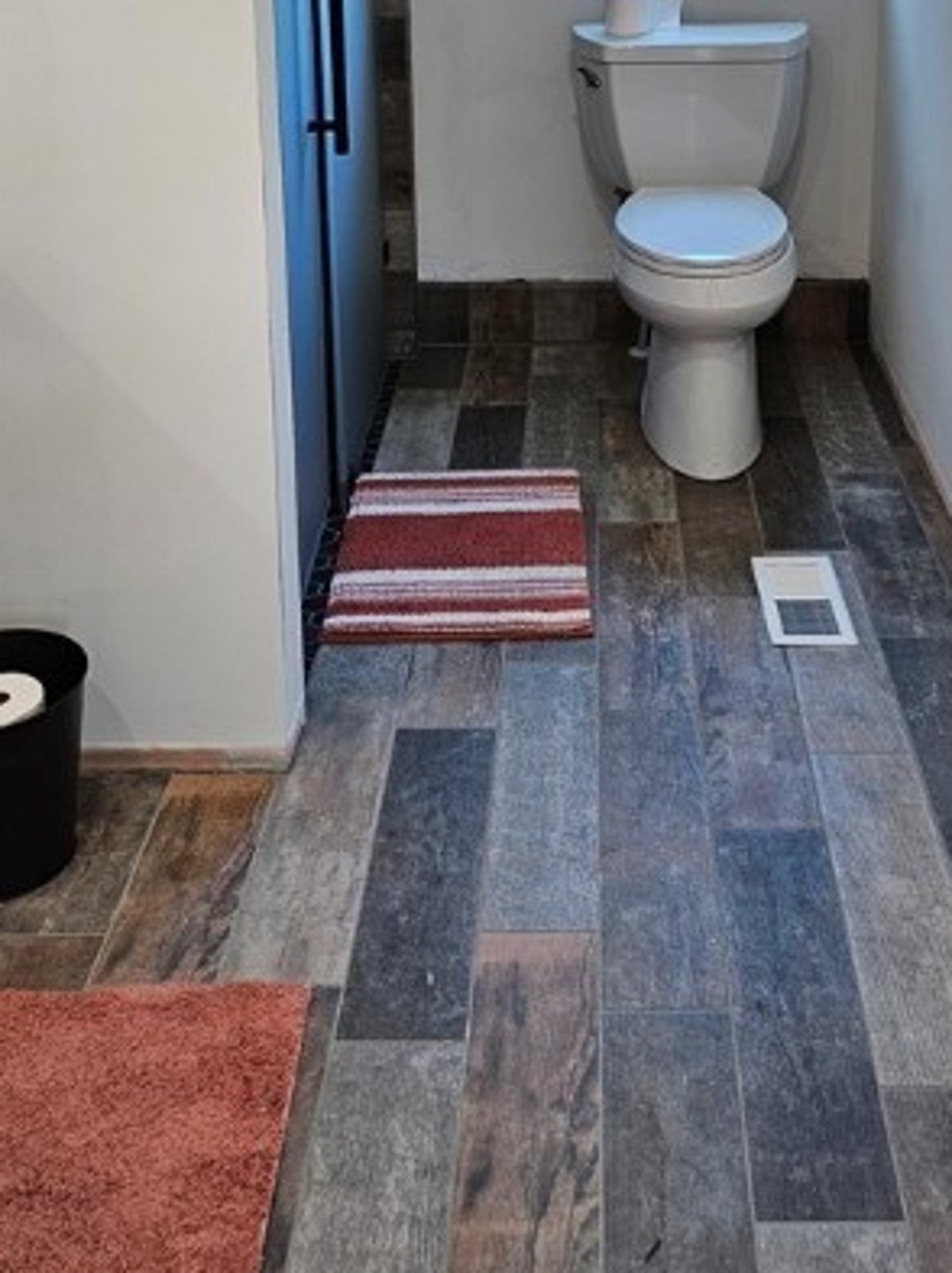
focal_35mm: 45
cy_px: 104
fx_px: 1653
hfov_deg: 32.0
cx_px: 602
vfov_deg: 38.9
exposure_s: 1/120
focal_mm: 5.4
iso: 100
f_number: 1.8
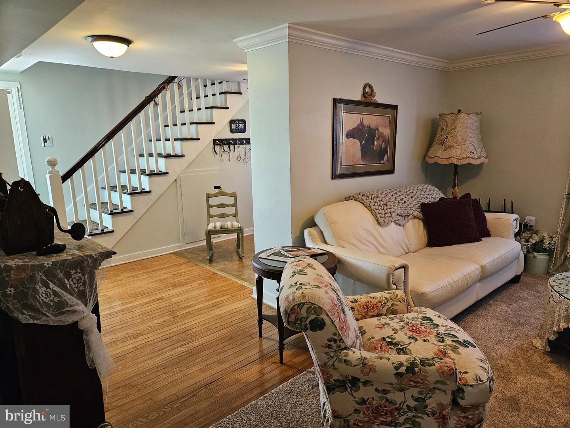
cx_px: 285
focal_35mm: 23
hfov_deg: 73.9
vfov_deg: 58.9
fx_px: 379
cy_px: 214
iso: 400
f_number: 1.8
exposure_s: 1/120
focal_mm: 5.4
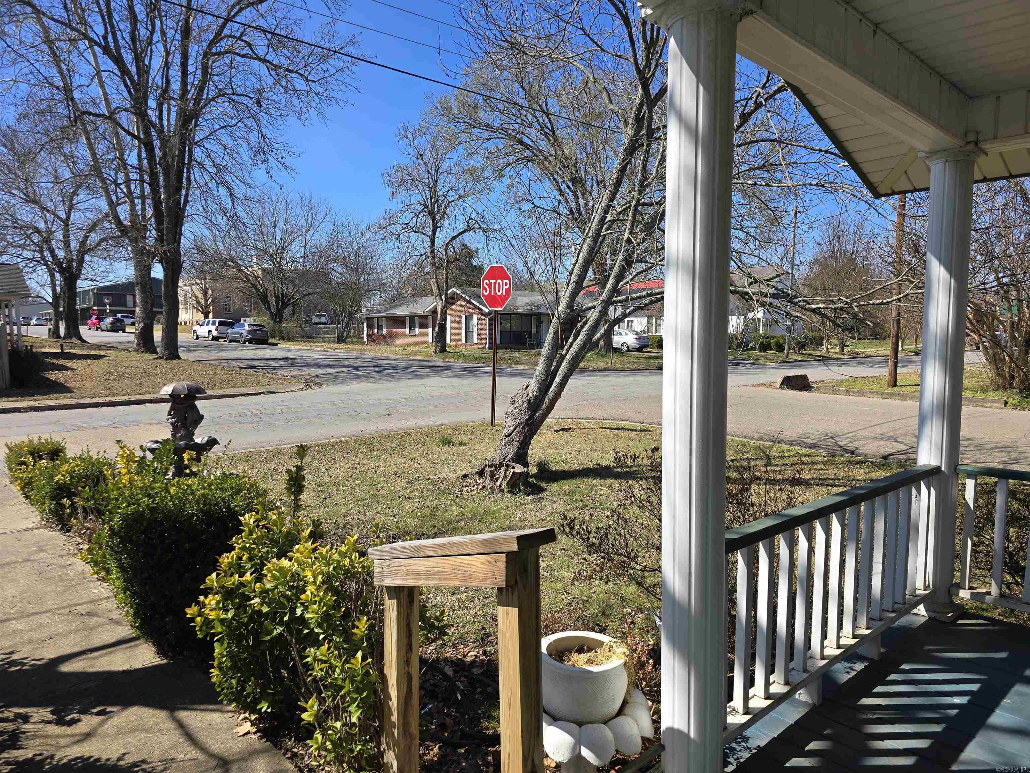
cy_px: 386
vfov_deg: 58.9
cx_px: 515
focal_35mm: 23
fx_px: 684
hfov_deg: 73.9
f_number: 1.7
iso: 12
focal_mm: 6.3
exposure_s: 1/579
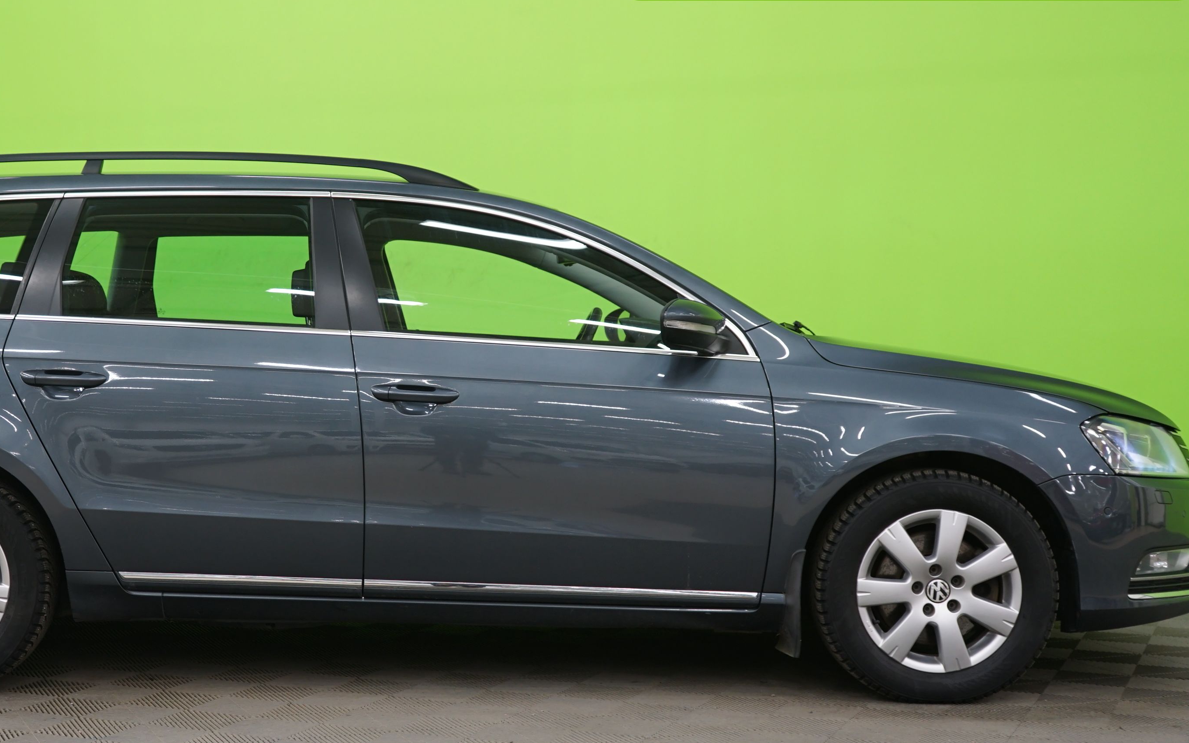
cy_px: 371
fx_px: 1815
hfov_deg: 36.0
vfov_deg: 23.1
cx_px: 411
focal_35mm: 56
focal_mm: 38
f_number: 4
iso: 400
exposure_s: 1/10
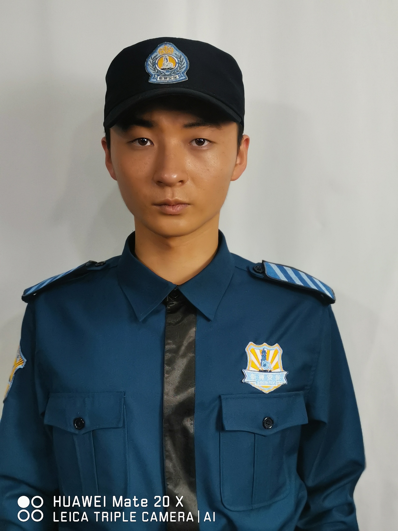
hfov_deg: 29.1
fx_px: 767
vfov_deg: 38.2
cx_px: 199
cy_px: 266
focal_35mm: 50
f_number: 1.8
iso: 200
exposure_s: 1/100
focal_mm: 5.58
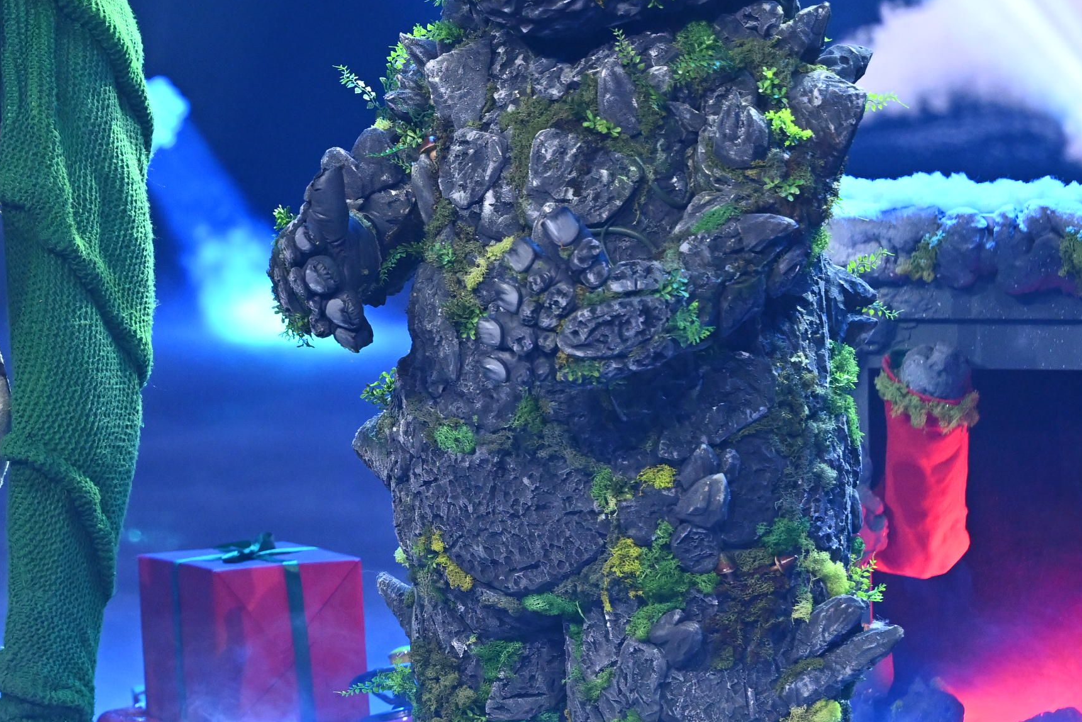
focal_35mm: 312
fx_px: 9377
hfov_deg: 6.6
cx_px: 72
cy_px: 128
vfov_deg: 4.4
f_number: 2.8
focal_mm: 130
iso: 2000
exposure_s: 1/250
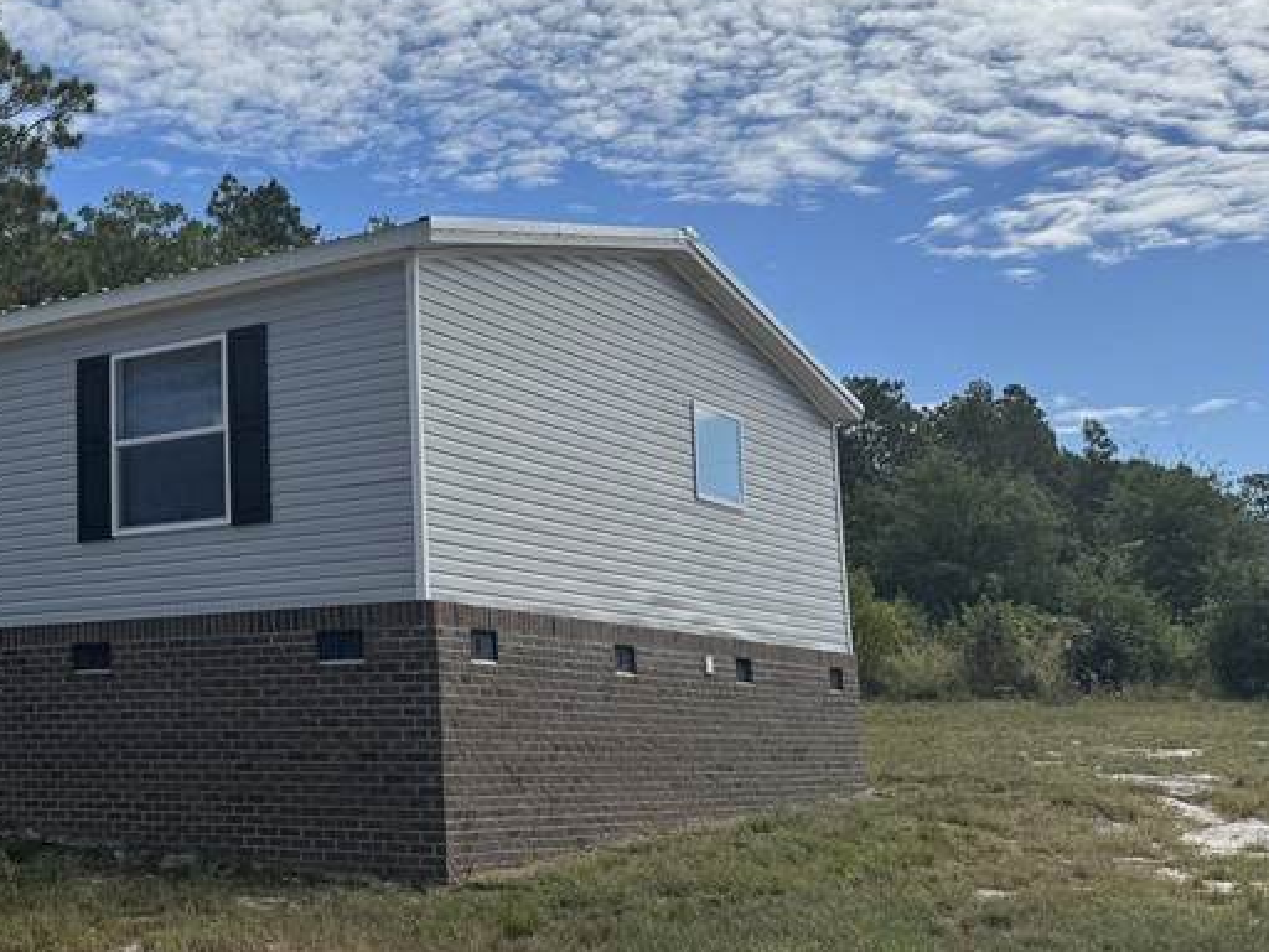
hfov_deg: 36.0
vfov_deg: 30.3
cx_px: 22
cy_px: 483
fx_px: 1760
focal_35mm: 48
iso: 80
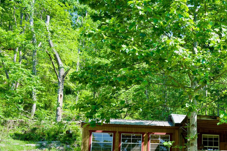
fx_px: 347
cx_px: 220
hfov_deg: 33.6
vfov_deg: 23.9
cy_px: 137
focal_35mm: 55
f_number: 4
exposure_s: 1/200
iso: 100
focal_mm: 28
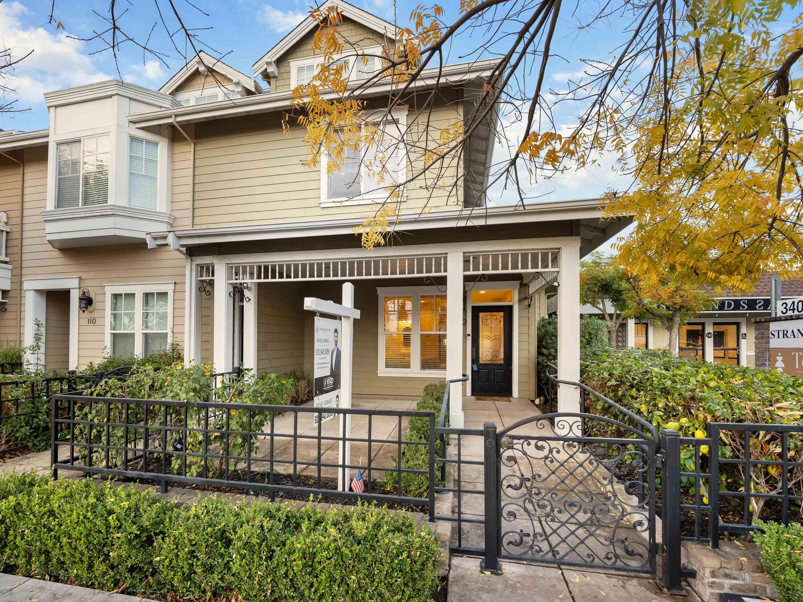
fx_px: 371
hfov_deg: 94.3
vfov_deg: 78.0
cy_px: 317
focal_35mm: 16
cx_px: 371
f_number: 5.6
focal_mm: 14
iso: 160
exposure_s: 1/10
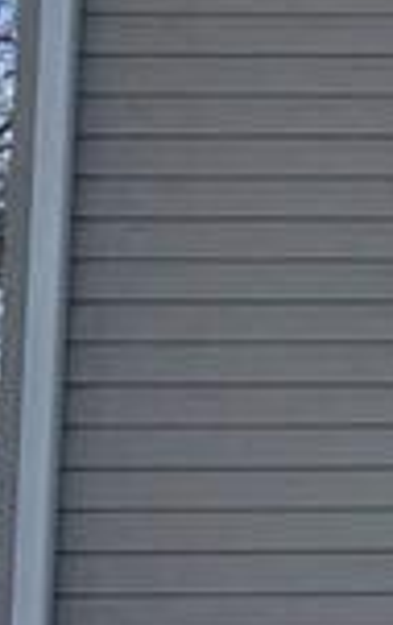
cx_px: 2536
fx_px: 4469
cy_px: 1084
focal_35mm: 262
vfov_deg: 7.8
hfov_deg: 4.0
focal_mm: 5.7
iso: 50
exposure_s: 1/1972
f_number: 1.5
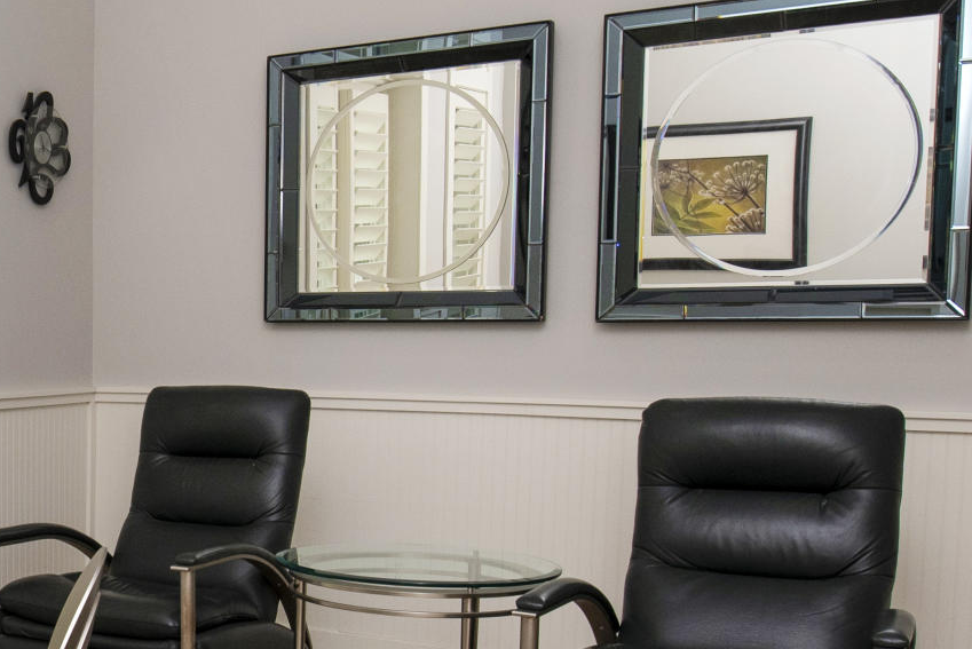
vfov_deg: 25.3
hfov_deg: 32.0
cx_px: -159
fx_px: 1432
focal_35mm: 53
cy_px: 476
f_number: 6.3
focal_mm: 15
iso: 640
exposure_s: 1/200
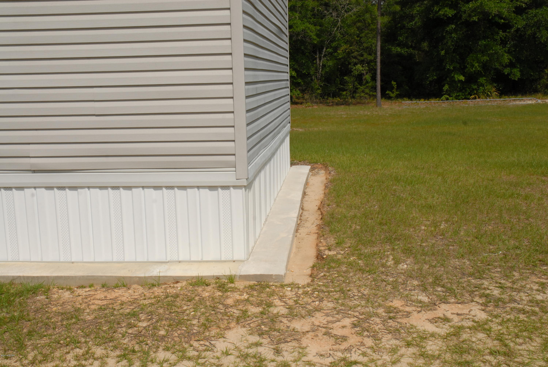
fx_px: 617
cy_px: 184
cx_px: 274
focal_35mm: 40
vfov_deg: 33.1
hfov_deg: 47.9
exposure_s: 1/640
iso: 400
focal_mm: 27
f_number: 13
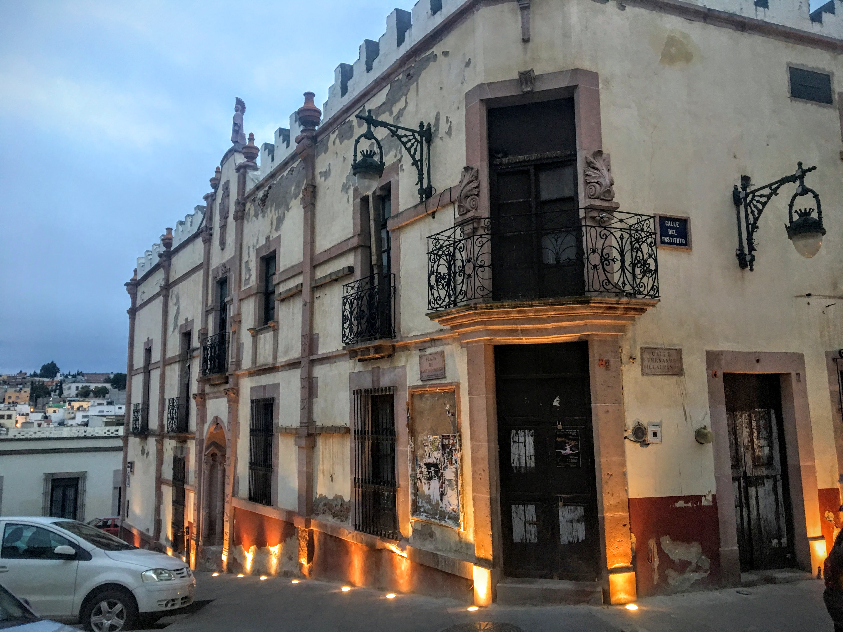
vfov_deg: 48.2
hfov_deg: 61.7
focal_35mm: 29
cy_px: 316
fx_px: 706
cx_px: 422
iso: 80
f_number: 2.2
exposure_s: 1/30
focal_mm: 4.15
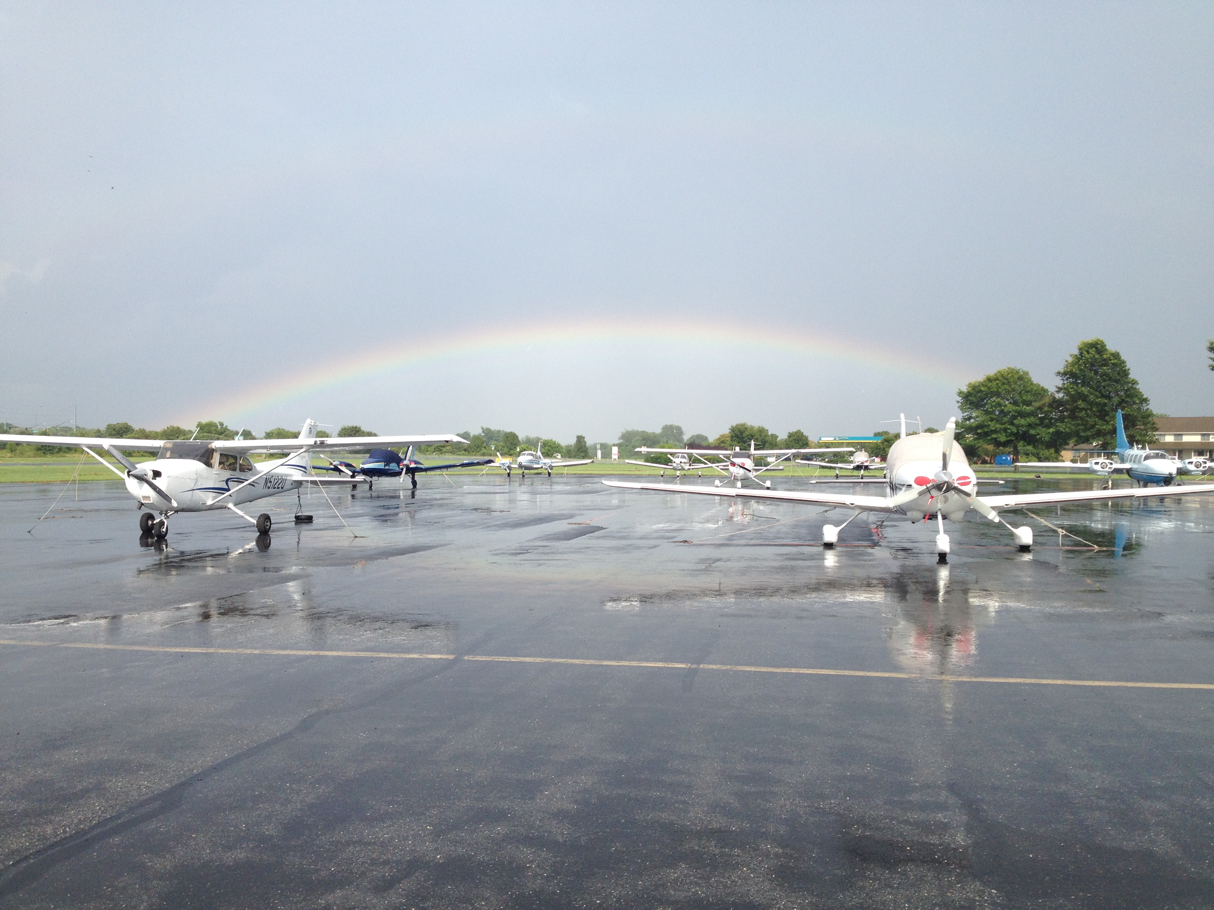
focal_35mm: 35
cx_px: 607
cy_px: 455
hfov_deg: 52.6
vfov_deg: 40.7
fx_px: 1227
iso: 50
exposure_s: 1/1346
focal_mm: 4.28
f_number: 2.4
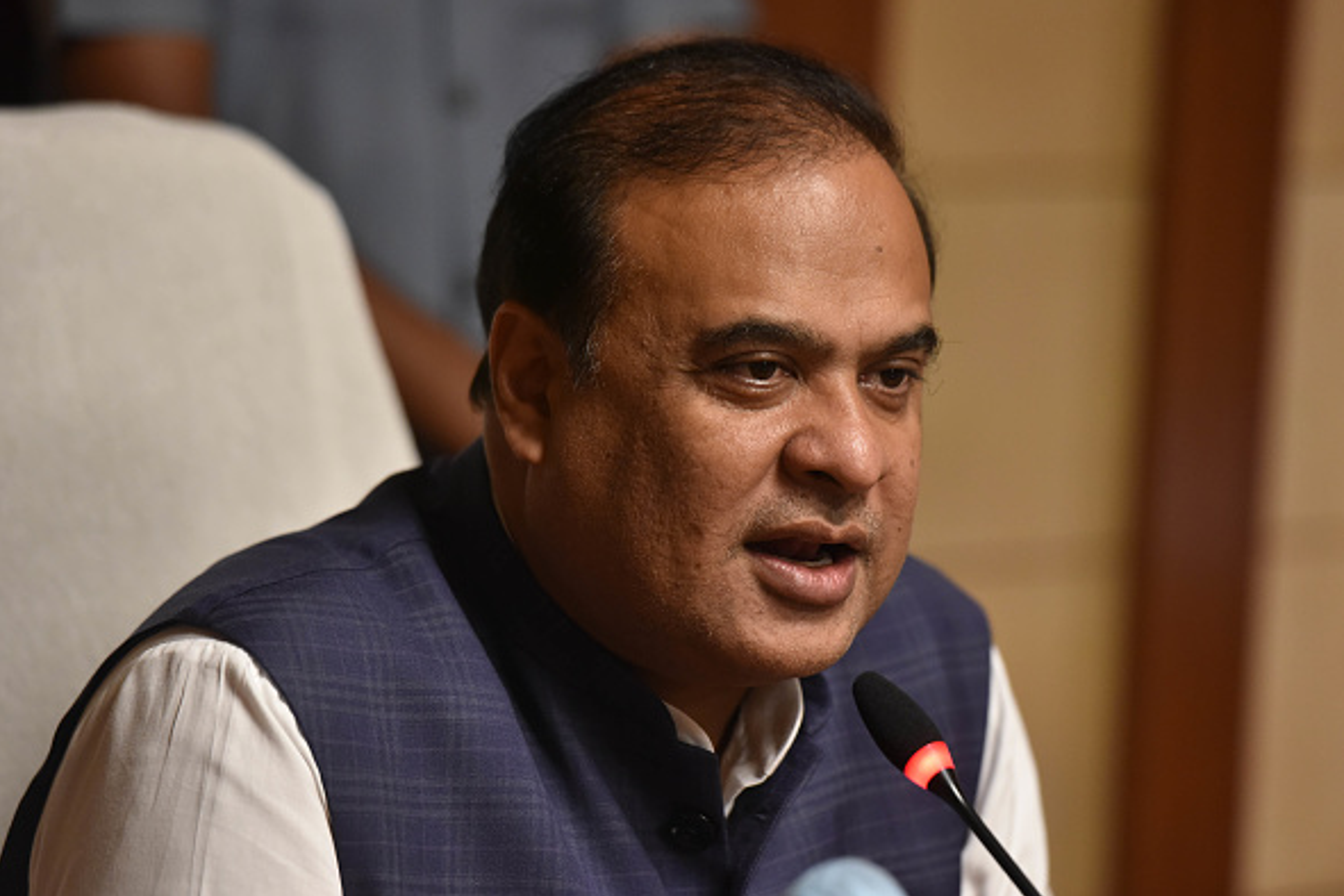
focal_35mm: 191
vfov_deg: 7.2
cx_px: 671
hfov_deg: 10.8
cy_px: 447
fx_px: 7130
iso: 3200
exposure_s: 1/200
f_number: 5
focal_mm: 190
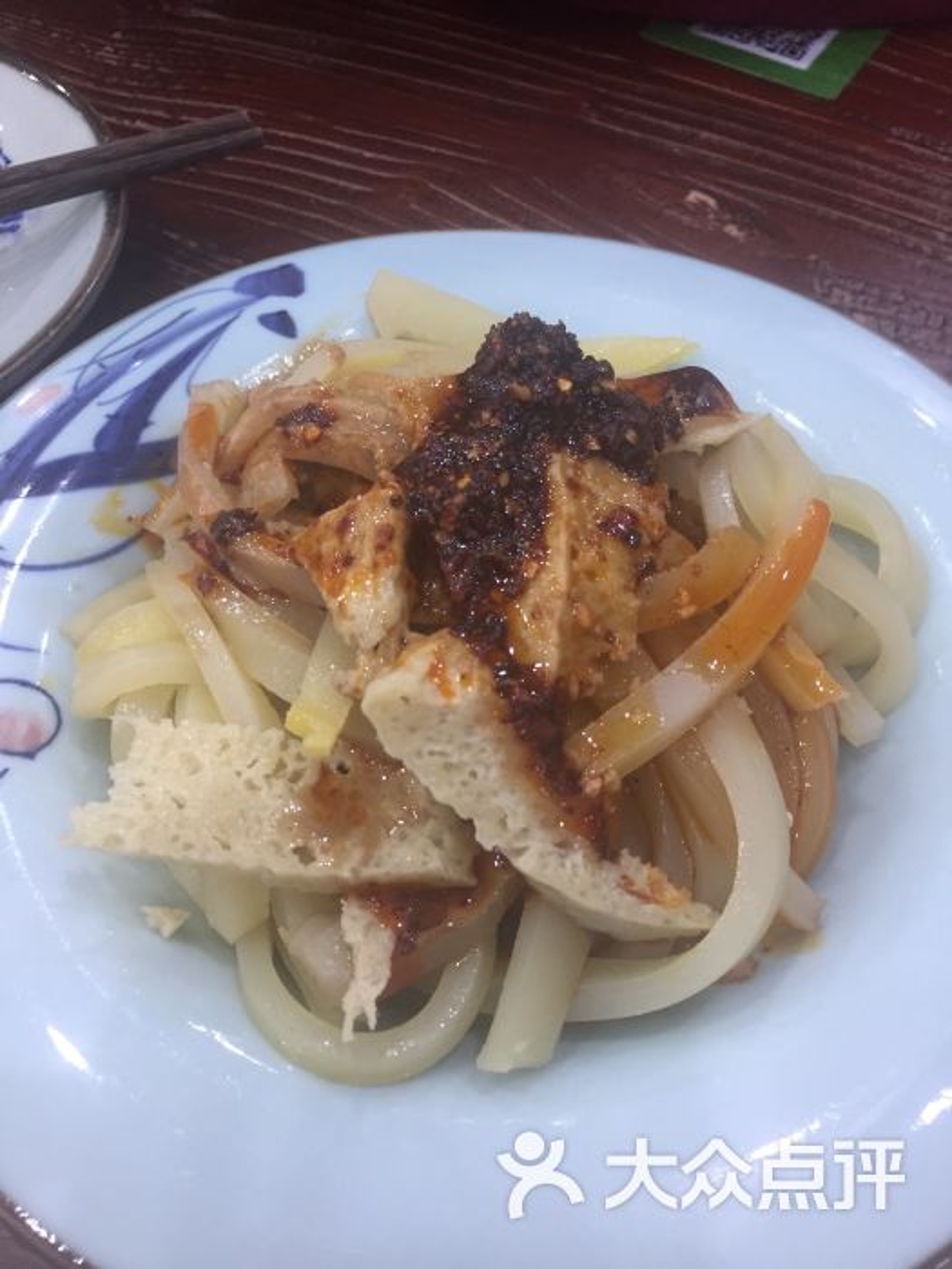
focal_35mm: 29
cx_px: 476
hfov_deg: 48.2
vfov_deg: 61.7
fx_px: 1063
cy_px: 634
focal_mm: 4.15
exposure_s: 1/33
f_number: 2.2
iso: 125
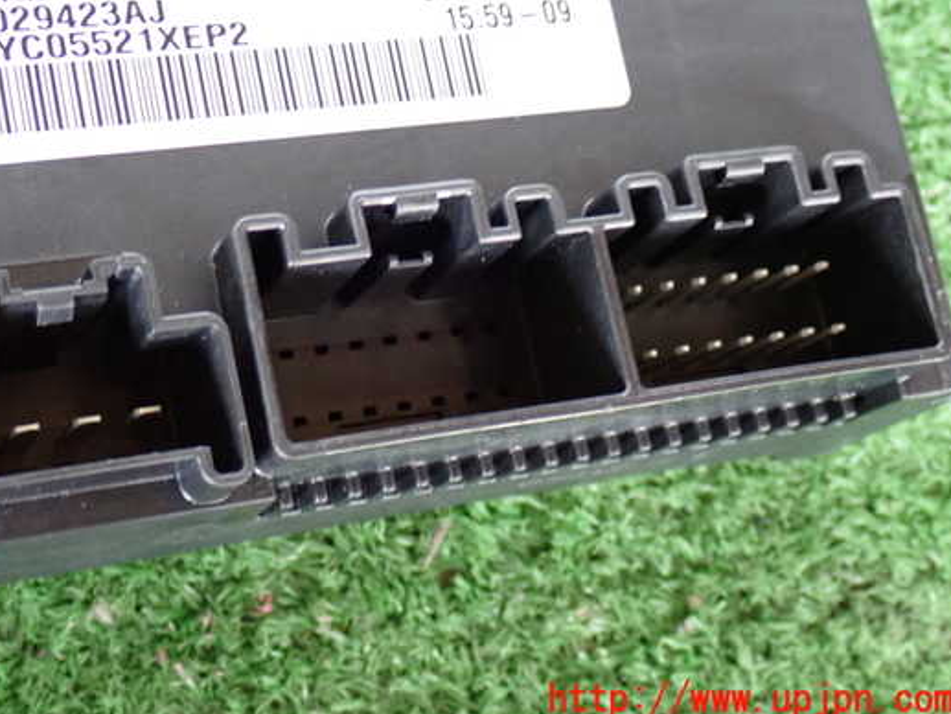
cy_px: 309
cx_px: 412
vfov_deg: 20.4
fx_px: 1979
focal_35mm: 72
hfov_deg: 27.0
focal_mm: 11.09
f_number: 3.6
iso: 800
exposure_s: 1/25
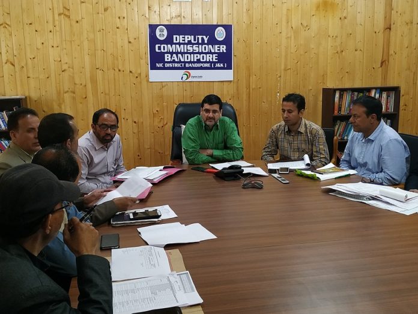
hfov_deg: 71.6
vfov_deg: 56.9
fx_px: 290
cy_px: 157
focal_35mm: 24
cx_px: 209
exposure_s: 1/25
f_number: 1.9
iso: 250
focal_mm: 3.94
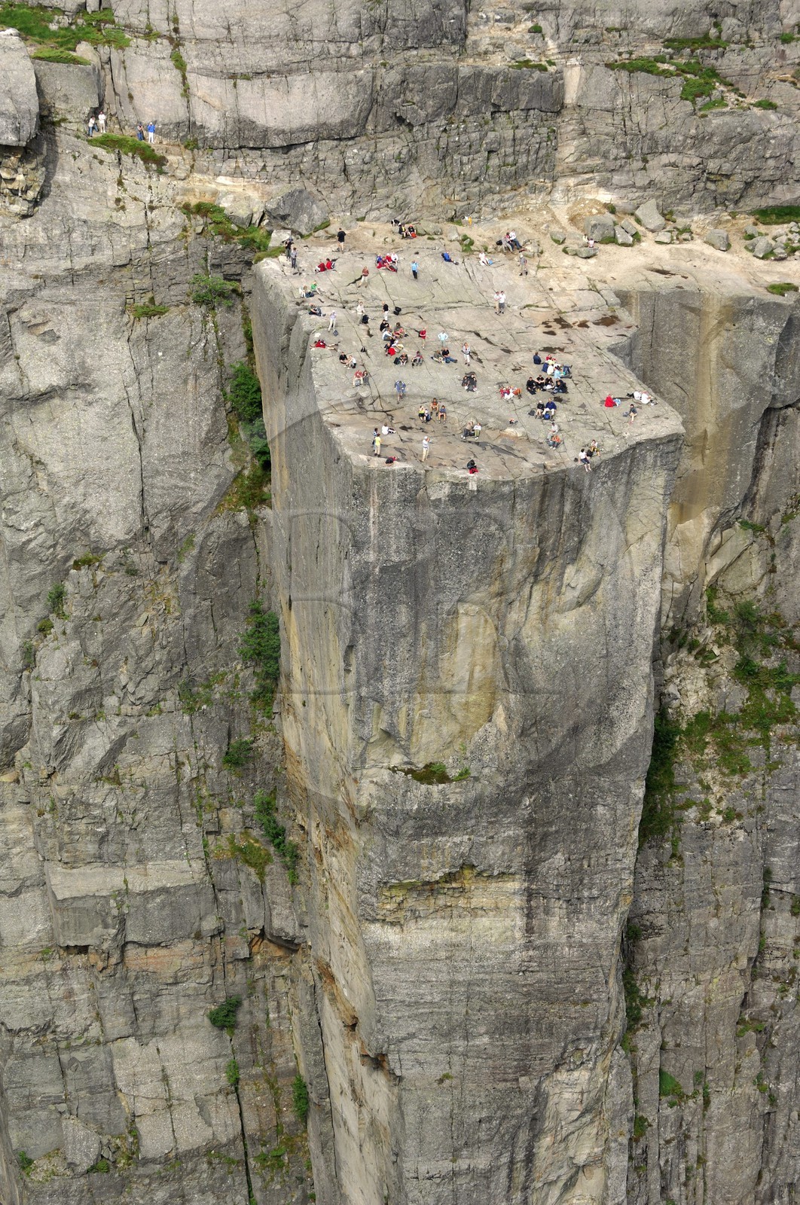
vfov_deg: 19.5
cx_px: 400
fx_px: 3510
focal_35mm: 105
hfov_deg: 13.0
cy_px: 602
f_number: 4
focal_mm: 70
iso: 100
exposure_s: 1/750
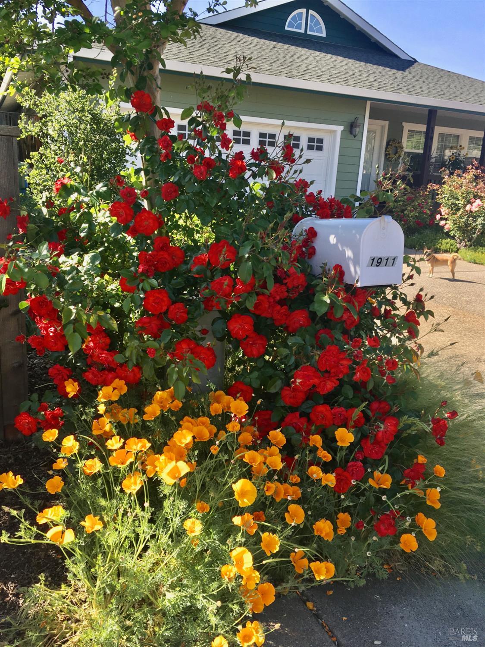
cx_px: 242
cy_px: 324
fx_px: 542
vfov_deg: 61.7
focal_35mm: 29
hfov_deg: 48.2
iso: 25
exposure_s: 1/392
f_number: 2.2
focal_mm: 4.15
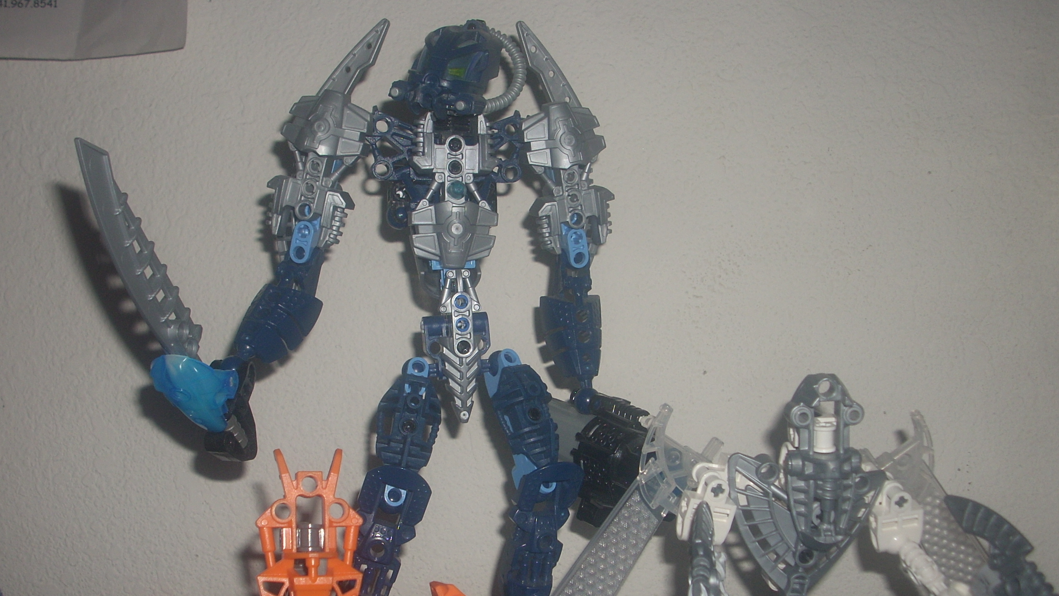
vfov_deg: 29.0
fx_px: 1151
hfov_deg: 49.4
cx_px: 521
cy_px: 341
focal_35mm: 41
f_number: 2.8
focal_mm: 6.2
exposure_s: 1/60
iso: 64
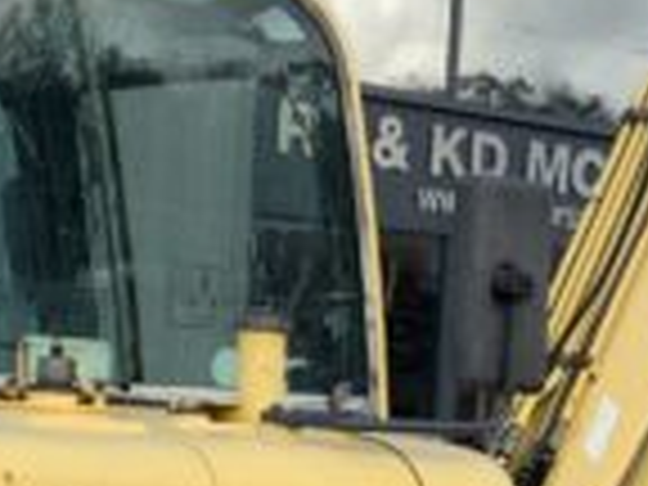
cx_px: 432
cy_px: 666
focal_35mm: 129
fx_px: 2415
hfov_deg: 15.3
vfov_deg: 11.2
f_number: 1.8
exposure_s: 1/613
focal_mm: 3
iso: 16
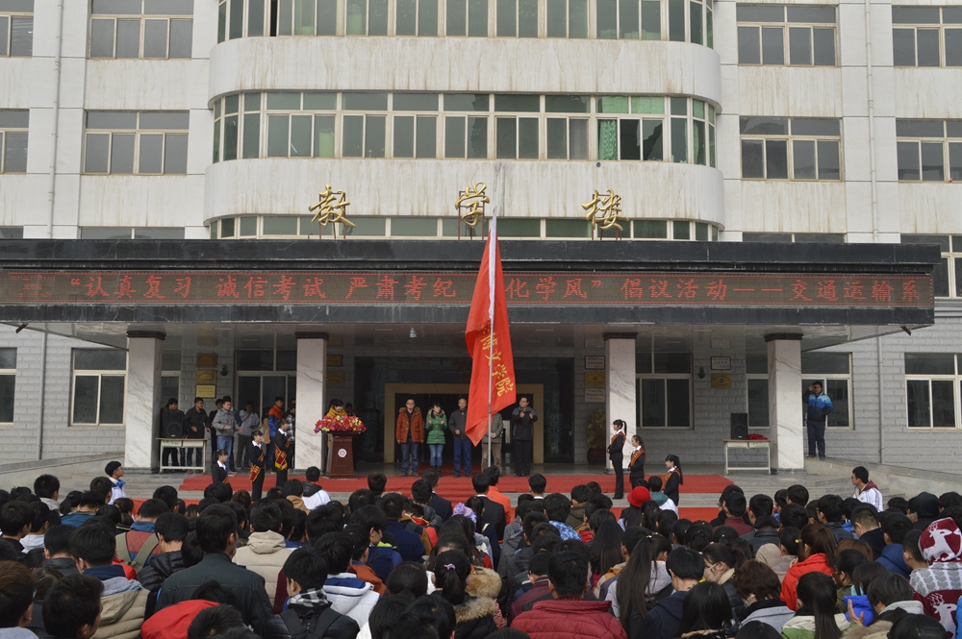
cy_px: 320
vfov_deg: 36.8
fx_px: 961
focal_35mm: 36
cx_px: 481
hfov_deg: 53.2
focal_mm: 24
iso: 100
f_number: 10
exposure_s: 1/200
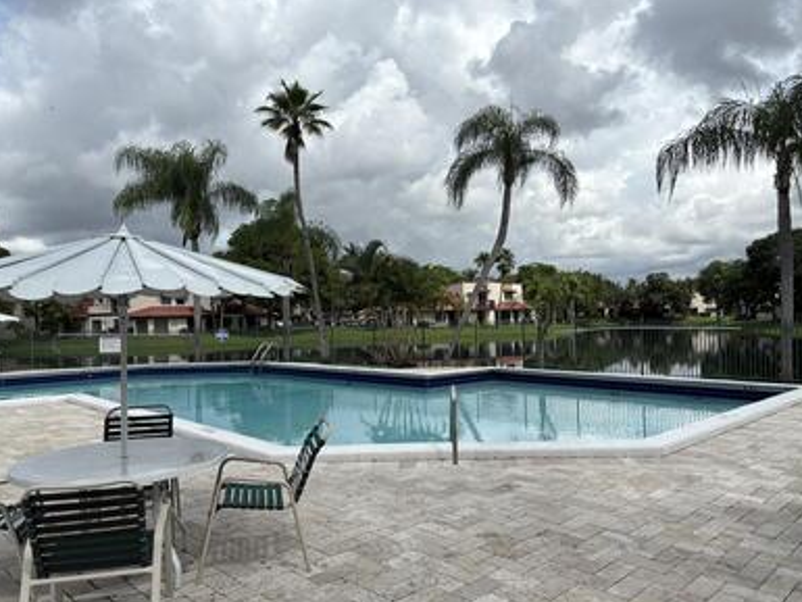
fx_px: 626
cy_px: 302
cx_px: 410
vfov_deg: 51.4
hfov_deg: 65.3
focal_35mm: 27
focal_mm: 5.96
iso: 50
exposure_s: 1/5618
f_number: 1.6
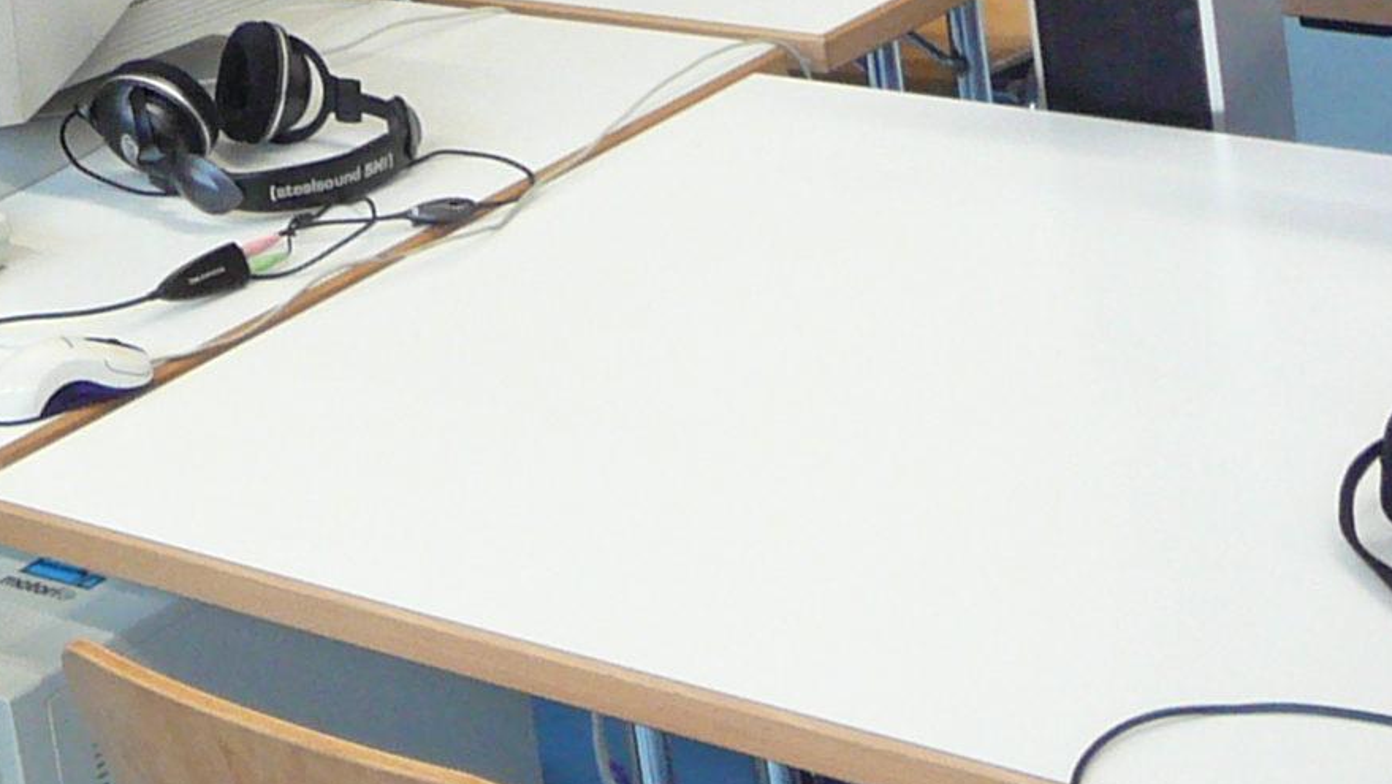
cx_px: -188
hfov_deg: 18.5
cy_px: -372
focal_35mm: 111
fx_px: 4098
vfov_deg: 10.6
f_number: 2.8
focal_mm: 5.2
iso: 200
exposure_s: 1/20
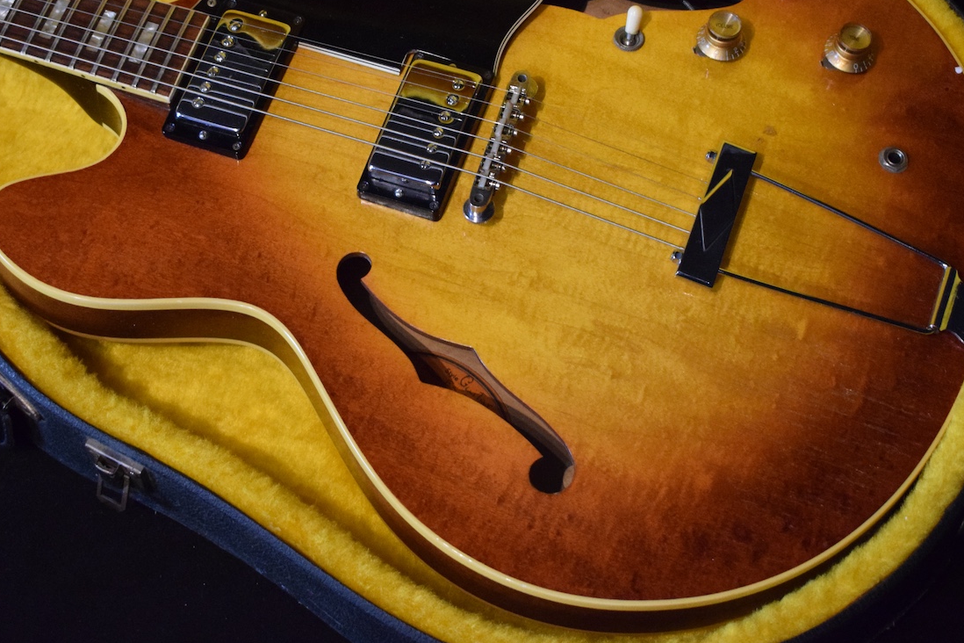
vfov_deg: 16.6
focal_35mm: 82
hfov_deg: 24.8
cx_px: 435
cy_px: 219
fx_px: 2196
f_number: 5
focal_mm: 40
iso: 4000
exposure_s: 1/60
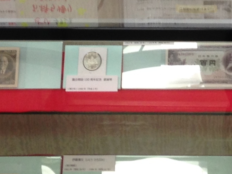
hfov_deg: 12.1
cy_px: -105
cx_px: 263
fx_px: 1079
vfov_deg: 8.9
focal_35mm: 161
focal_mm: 4.12
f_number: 2.4
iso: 50
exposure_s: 1/20
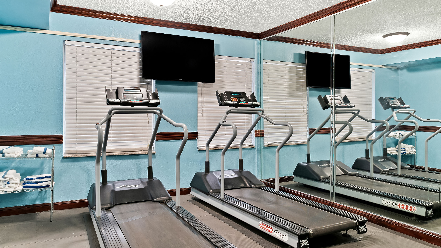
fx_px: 304
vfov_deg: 44.4
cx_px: 218
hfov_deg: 71.9
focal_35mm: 26
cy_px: 119
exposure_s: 1.6
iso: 400
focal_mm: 24
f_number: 10
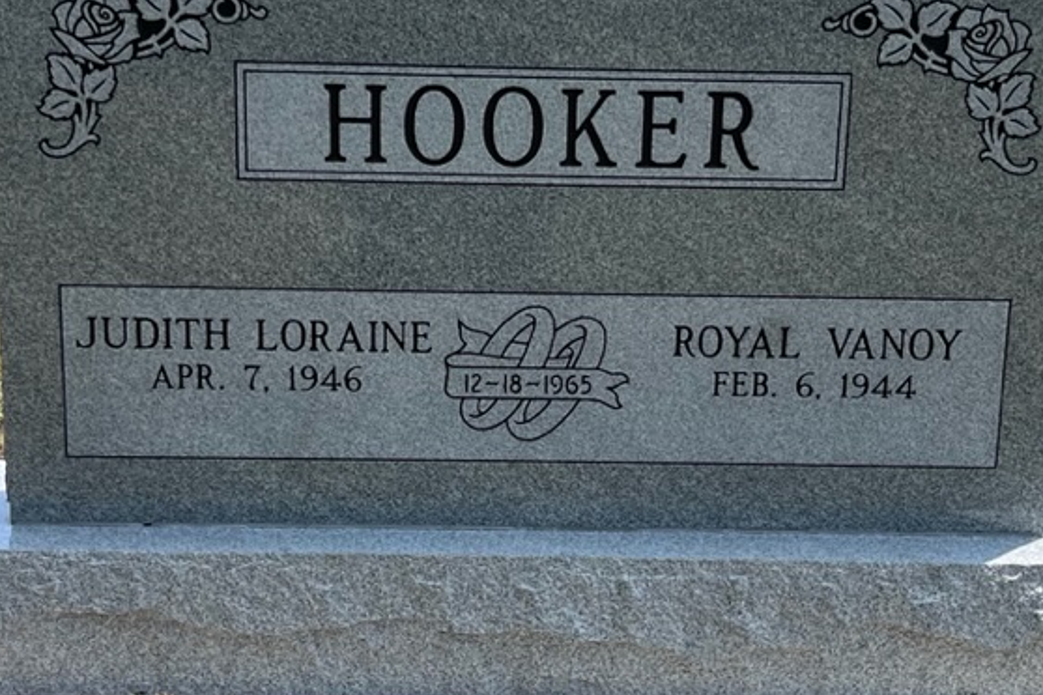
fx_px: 1796
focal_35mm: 62
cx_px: 535
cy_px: 377
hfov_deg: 32.4
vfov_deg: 21.9
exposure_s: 1/1957
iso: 50
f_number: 1.6
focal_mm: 5.1
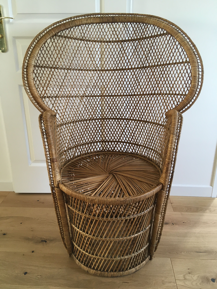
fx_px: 242
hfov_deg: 48.2
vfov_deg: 61.7
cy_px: 144
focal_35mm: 29
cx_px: 108
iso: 100
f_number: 2.2
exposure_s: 1/33
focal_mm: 4.15
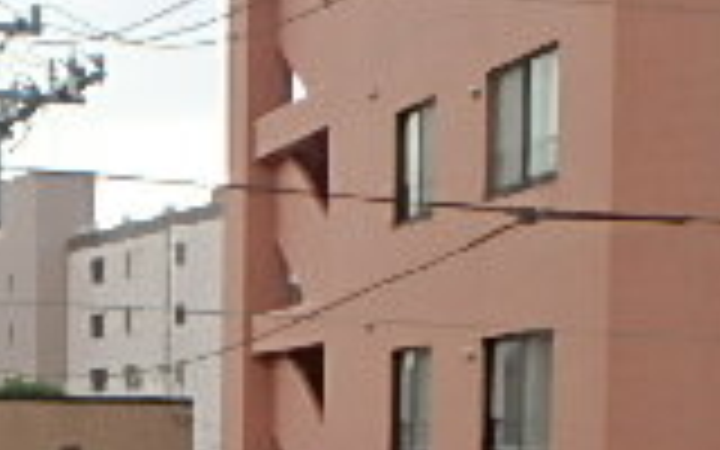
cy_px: 598
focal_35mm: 89
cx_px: -180
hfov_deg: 21.4
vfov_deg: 14.1
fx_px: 1746
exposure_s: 1/100
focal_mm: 3.7
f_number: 3.5
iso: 125
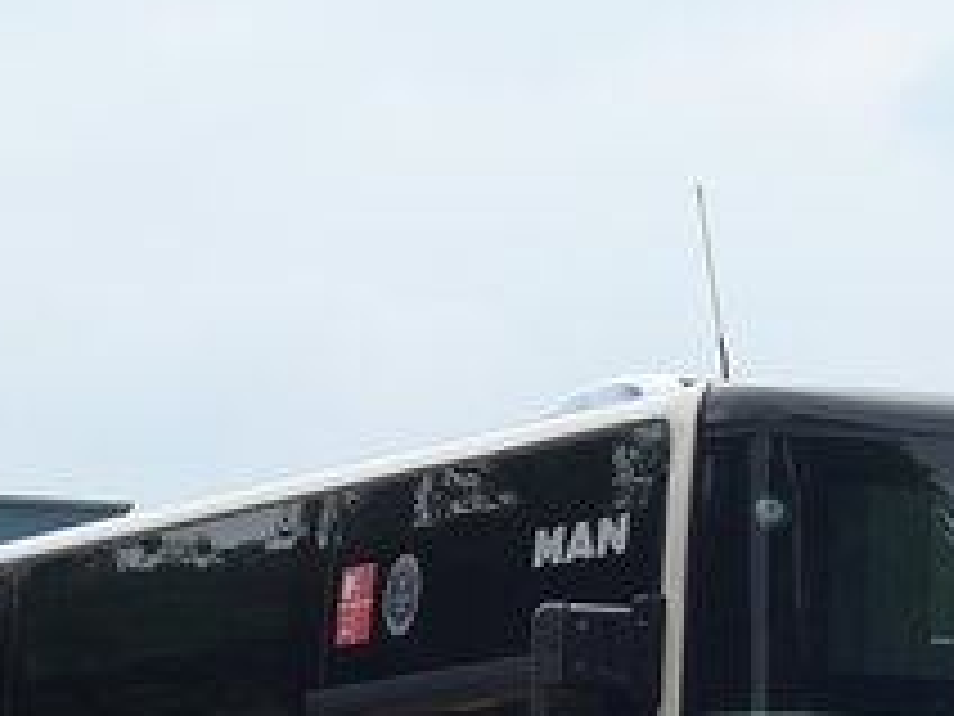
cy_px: 761
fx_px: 7662
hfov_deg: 7.0
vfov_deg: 5.3
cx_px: 1332
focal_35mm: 278
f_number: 3.2
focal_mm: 10.1
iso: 80
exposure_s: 1/640
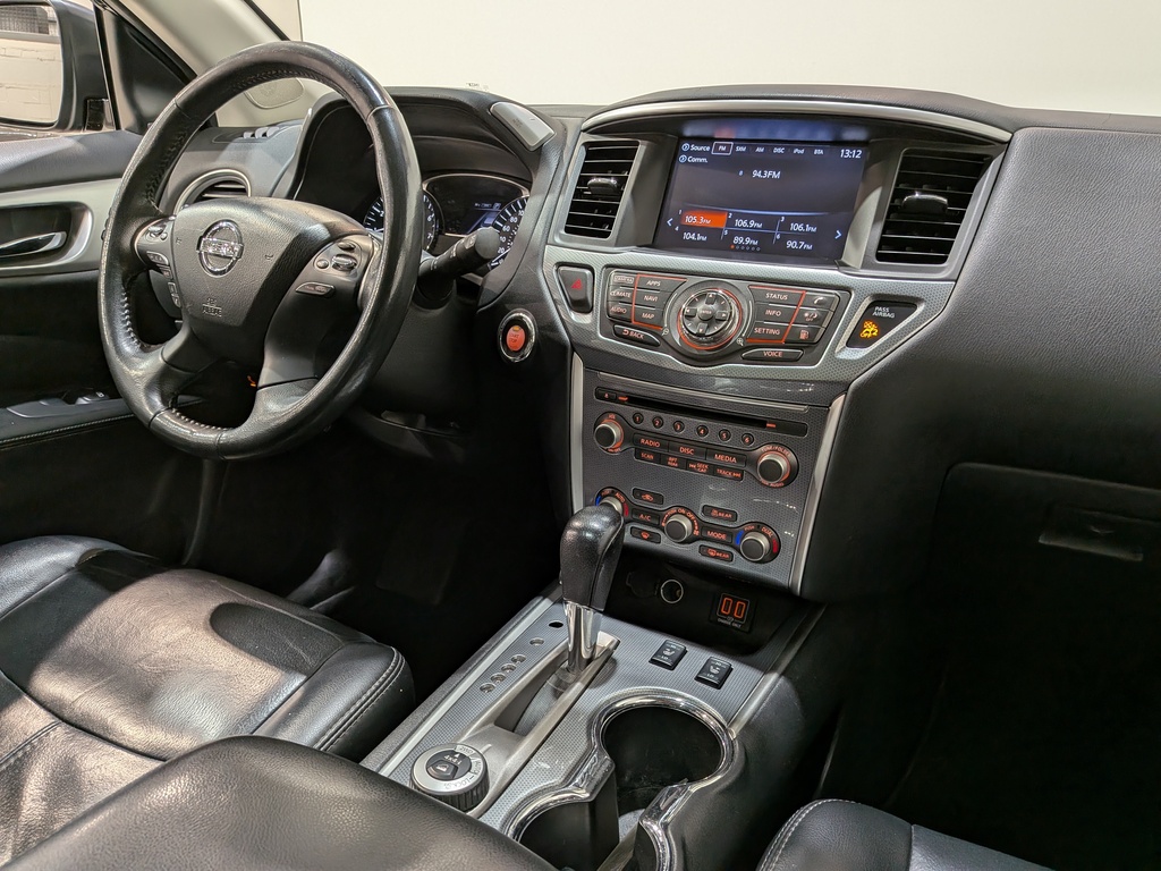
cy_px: 436
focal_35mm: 24
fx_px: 805
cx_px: 580
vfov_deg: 56.8
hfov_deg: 71.6
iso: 58
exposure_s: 1/33.3
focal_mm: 4.53
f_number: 1.7
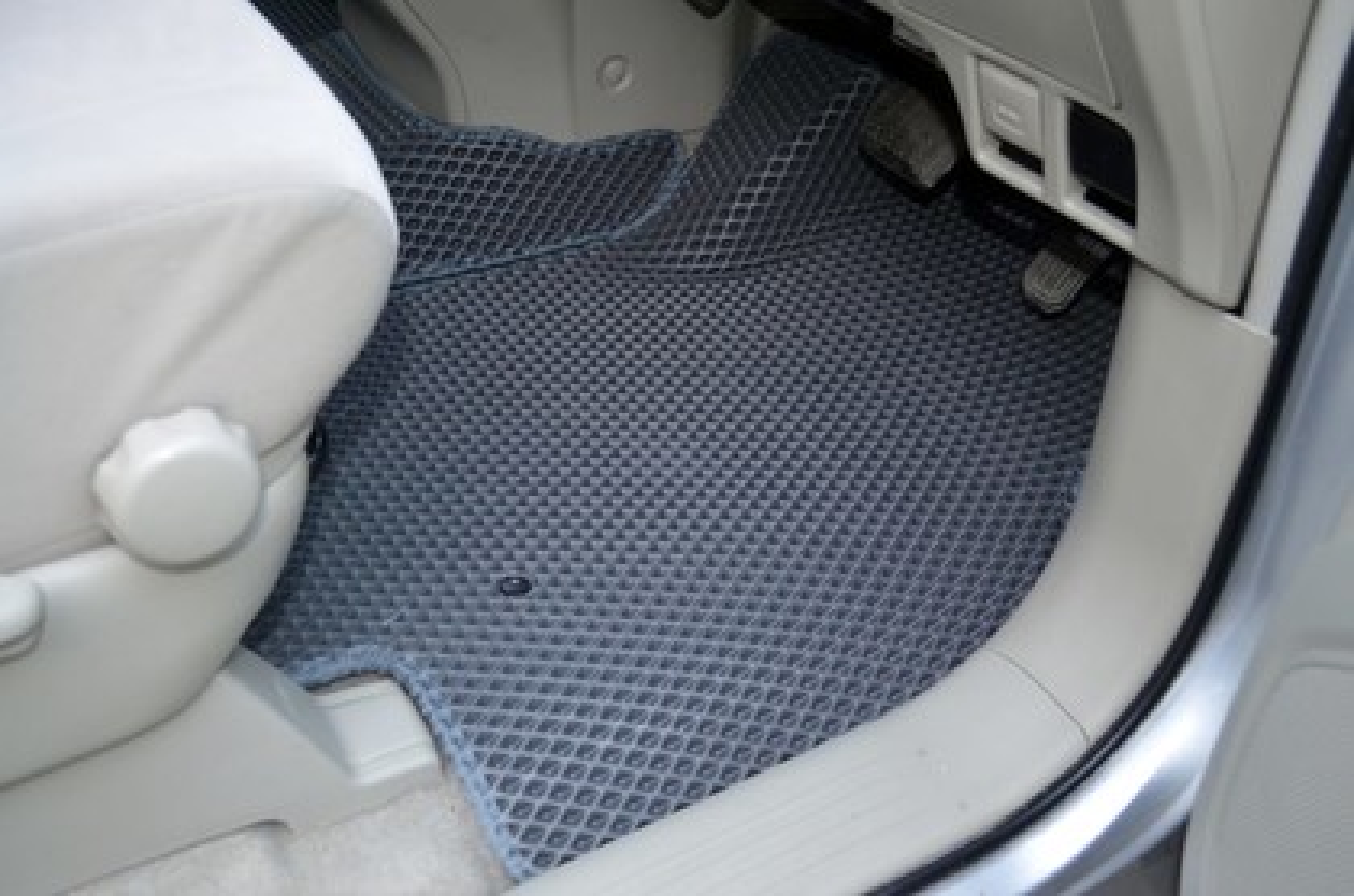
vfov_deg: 34.0
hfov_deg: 49.6
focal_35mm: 39
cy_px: 448
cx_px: 677
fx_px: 1464
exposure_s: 1/60
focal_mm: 26
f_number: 4.2
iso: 1000
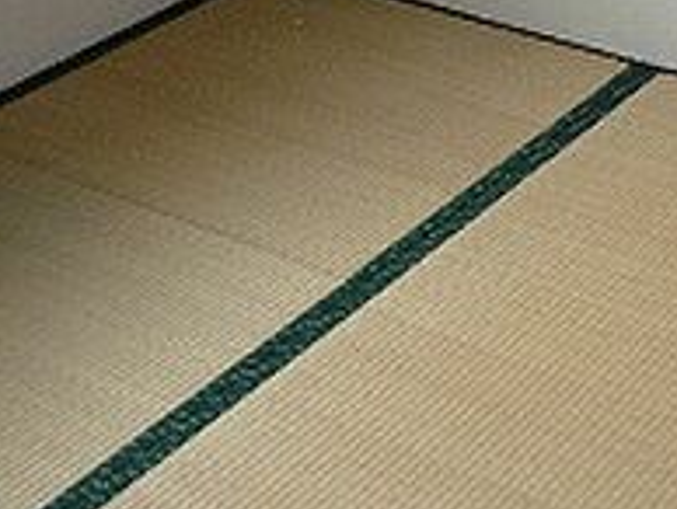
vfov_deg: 15.7
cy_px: -35
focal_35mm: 92
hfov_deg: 20.4
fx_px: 1802
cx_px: 721
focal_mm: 4.6
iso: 100
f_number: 2.8
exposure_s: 1/125
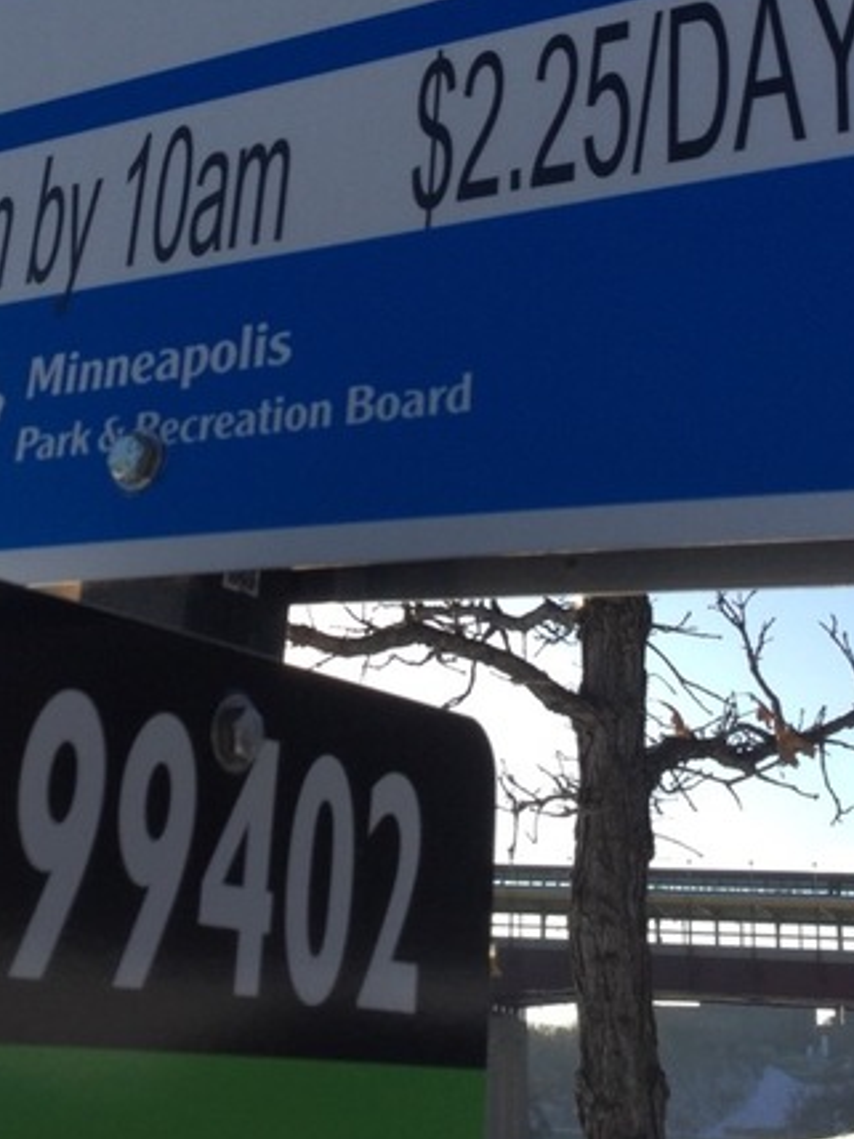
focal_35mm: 58
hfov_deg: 25.2
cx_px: 327
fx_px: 1908
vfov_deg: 31.8
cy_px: 141
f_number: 2.4
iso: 25
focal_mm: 3.3
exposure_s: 1/936
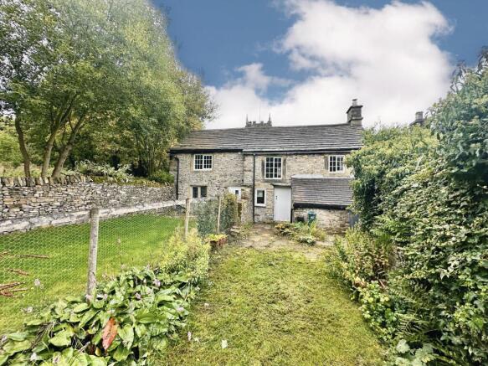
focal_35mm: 14
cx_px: 244
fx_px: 197
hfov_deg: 102.1
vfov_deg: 85.7
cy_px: 183
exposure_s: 1/155
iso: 40
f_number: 2.2
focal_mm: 2.22
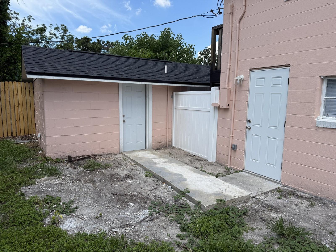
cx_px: 168
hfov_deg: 71.6
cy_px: 126
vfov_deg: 56.8
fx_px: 233
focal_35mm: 24
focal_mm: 6.76
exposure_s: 1/2611
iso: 80
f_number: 1.78
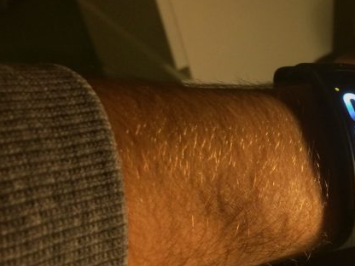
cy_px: 97
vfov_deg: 27.4
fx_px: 544
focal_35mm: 53
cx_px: 309
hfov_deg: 34.5
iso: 160
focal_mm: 4.15
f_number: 2.2
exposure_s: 1/33
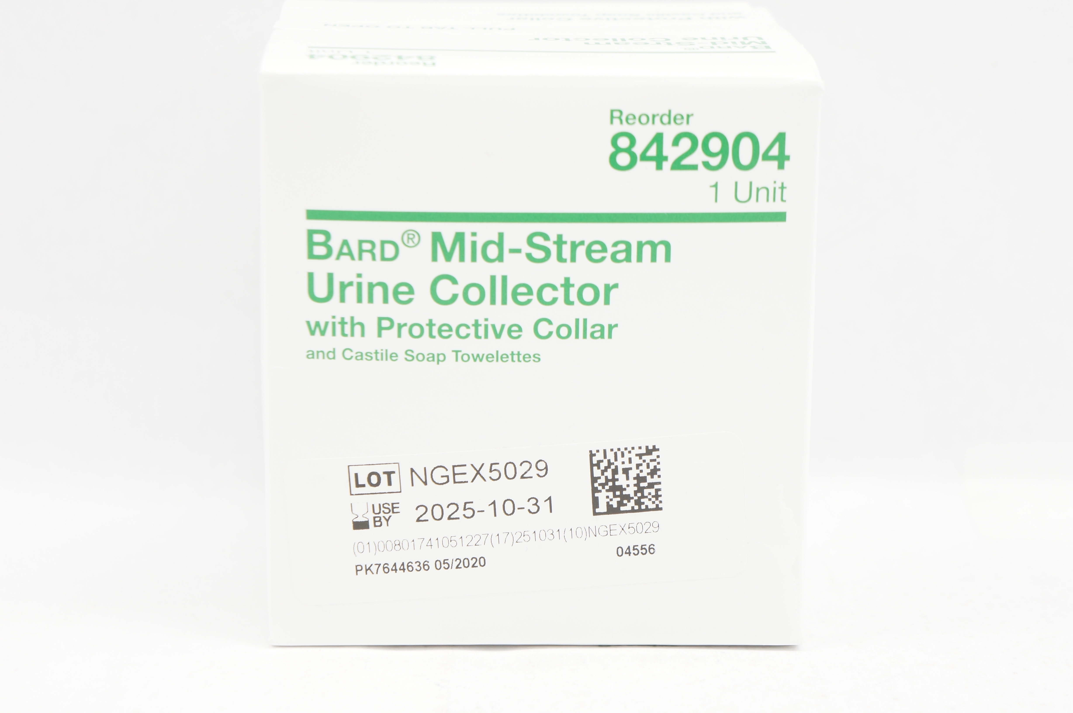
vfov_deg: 16.5
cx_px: 536
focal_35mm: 82
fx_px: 2456
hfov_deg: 24.6
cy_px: 356
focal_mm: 55
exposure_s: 1/30
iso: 400
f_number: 7.1
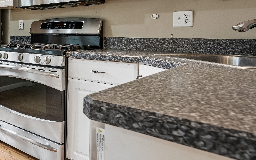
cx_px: -29
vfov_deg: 37.2
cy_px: 35
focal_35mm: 33
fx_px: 230
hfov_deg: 44.0
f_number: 8
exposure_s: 1/20
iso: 400
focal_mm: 14
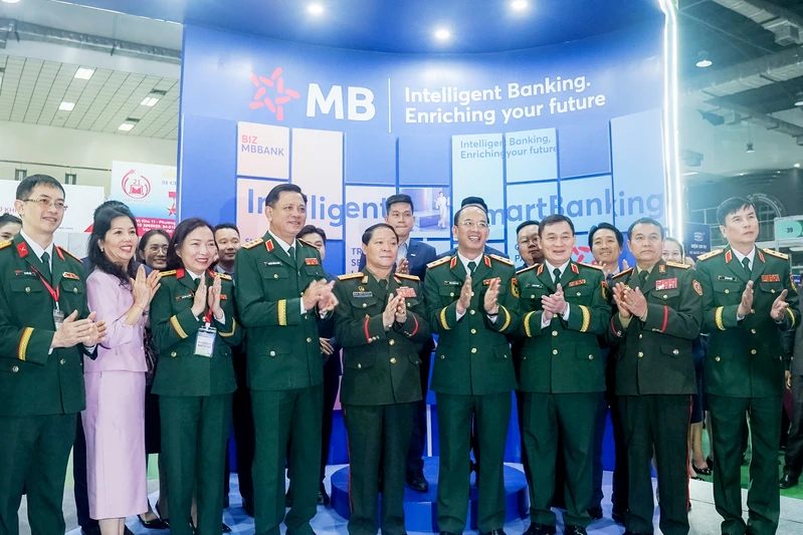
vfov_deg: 43.6
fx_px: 669
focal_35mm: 30
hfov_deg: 61.9
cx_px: 402
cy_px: 268
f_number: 4.5
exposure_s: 1/100
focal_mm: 20
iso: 1000
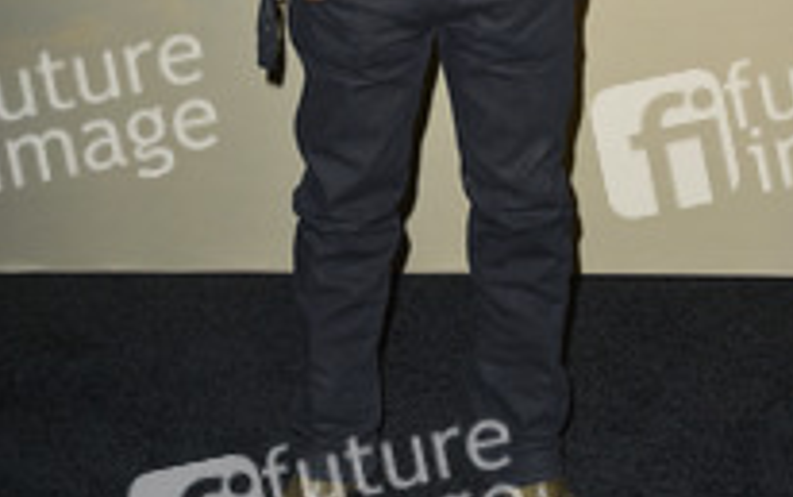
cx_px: 441
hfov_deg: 23.8
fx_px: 1881
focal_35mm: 87
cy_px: -65
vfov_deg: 14.6
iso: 320
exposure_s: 1/250
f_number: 6.3
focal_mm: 44
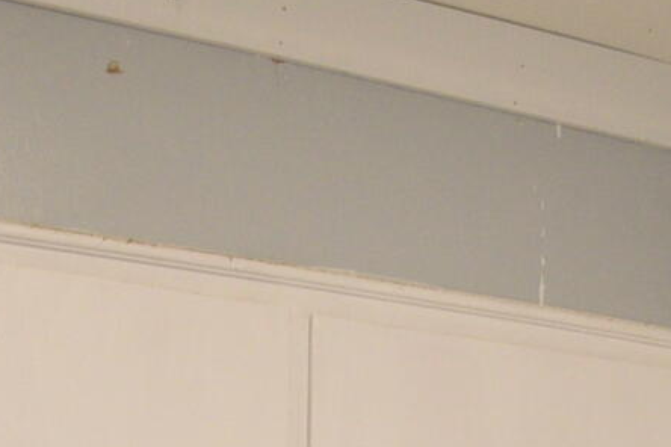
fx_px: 3019
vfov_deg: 7.5
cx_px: 218
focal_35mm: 162
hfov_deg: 12.7
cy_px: 1297
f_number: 7.1
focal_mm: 24
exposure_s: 1/80
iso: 1000
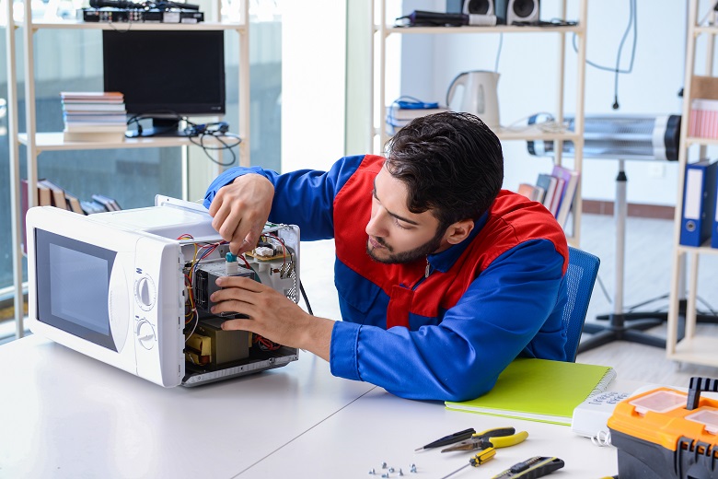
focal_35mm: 70
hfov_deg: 28.8
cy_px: 240
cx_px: 359
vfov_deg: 19.5
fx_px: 1396
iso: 160
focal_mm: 70
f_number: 5.6
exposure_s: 1/100
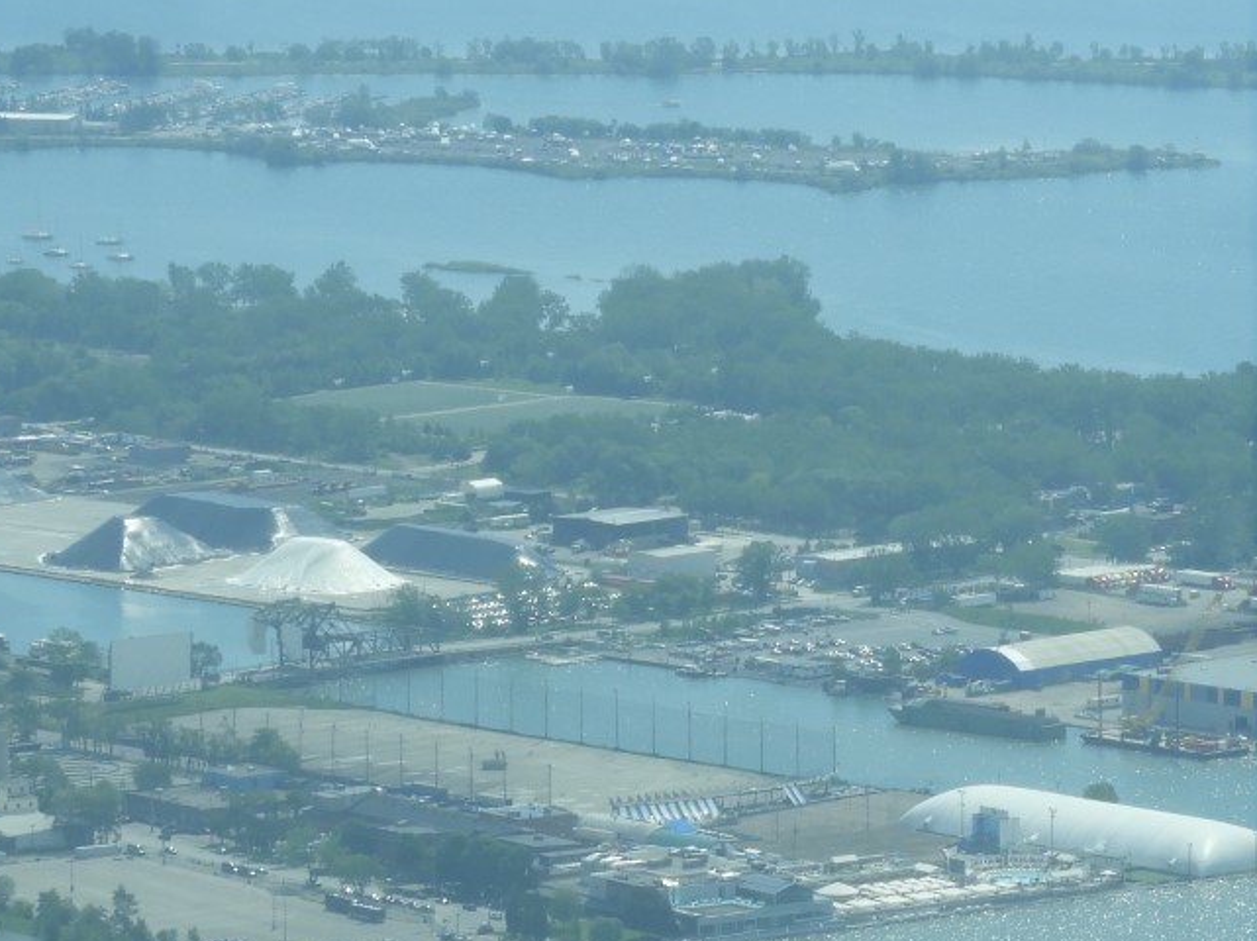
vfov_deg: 5.3
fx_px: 10198
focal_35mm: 281
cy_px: 569
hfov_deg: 7.0
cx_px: 979
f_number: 5
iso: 100
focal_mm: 22.4
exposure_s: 1/500
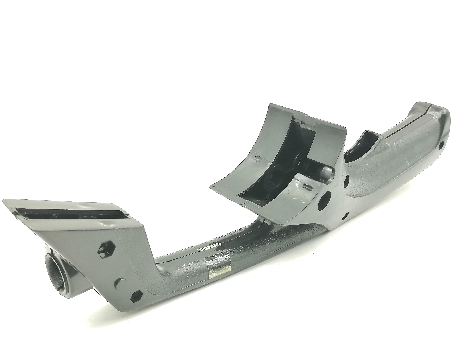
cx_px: 238
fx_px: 564
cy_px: 178
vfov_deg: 35.1
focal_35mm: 41
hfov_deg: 45.8
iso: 100
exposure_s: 1/100
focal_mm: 5.3
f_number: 1.8
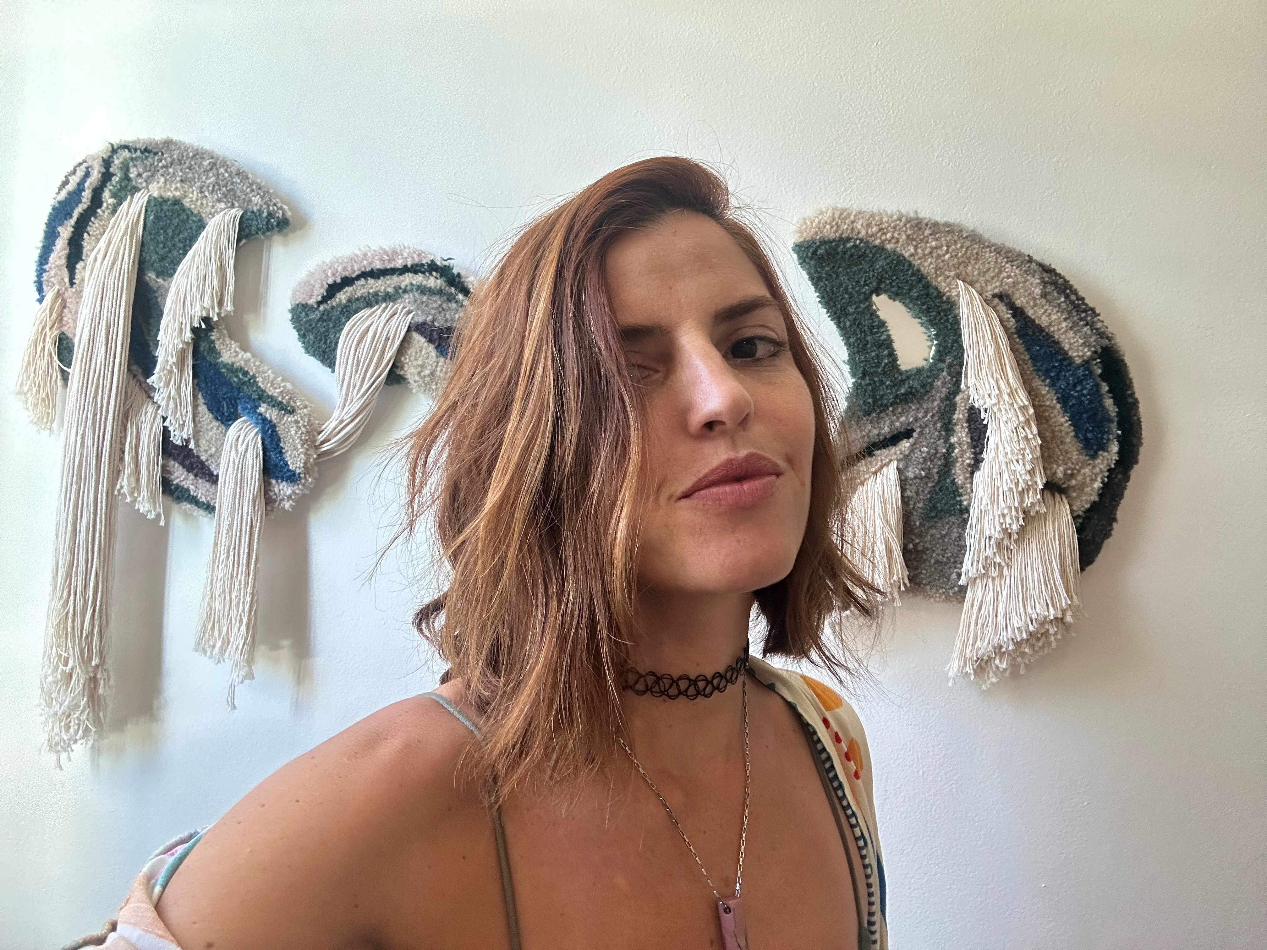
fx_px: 842
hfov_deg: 73.9
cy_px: 475
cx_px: 634
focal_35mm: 23
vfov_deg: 58.9
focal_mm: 2.69
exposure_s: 1/40
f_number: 1.9
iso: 250
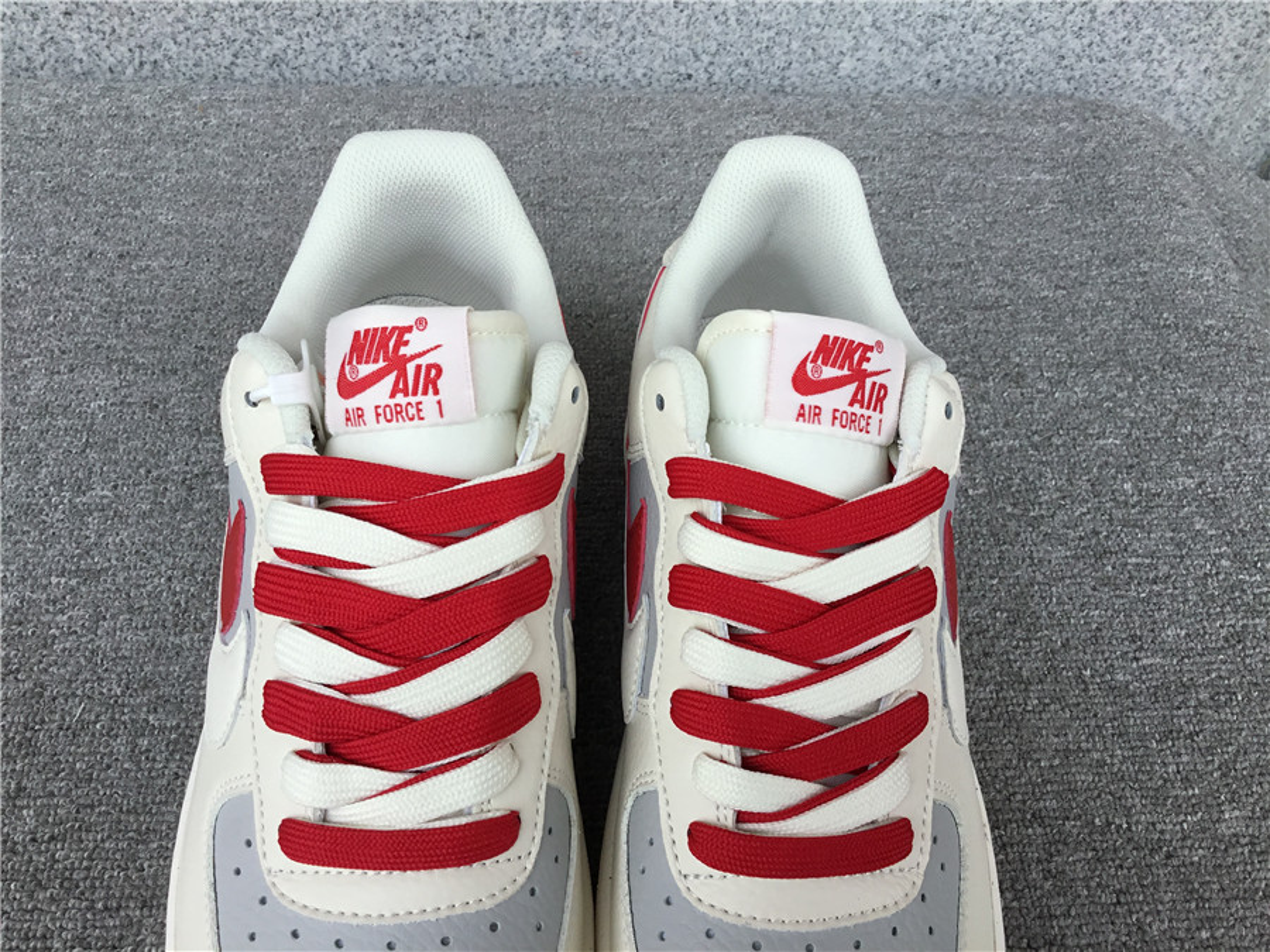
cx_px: 635
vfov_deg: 45.4
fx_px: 1137
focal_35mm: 31
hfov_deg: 58.4
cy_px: 476
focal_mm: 3.3
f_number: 2.4
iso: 25
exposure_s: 1/529
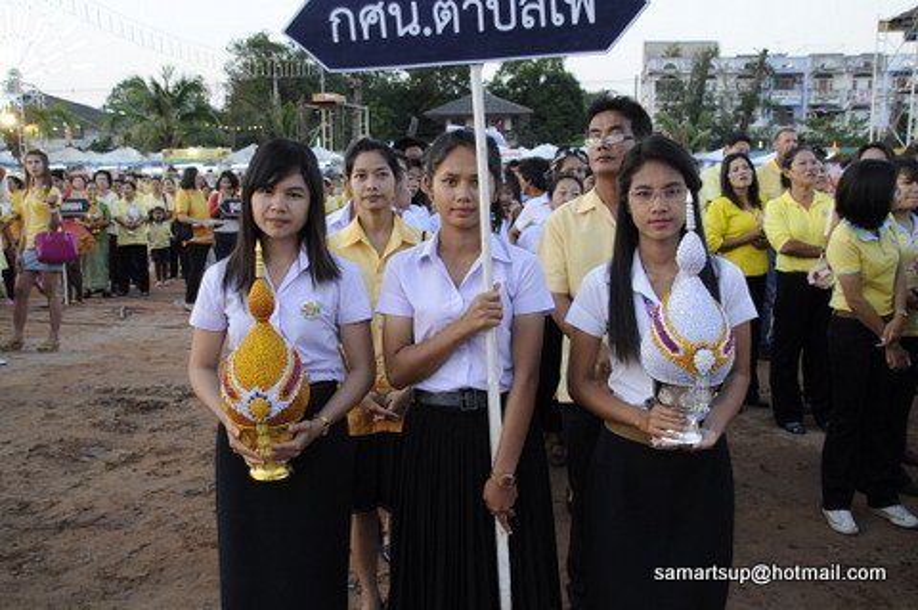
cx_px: 459
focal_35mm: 38
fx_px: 955
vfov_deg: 35.4
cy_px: 305
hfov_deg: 51.3
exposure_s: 1/50
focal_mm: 25
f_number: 5.6
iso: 500
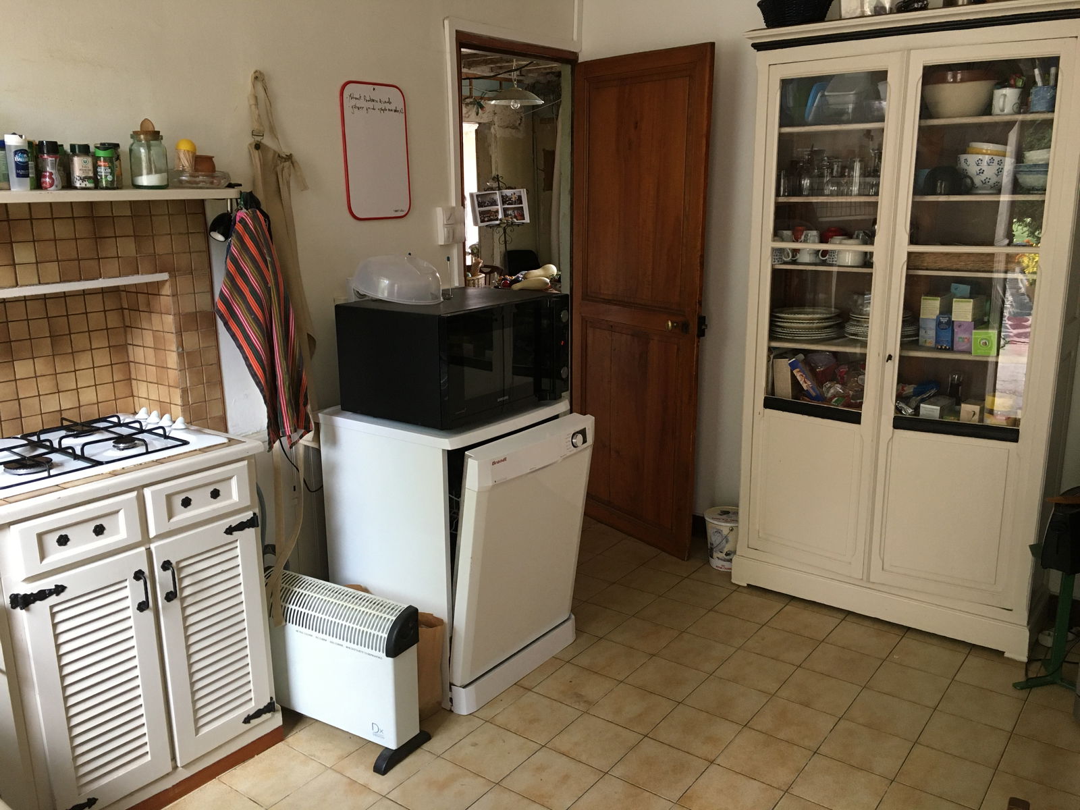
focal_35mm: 29
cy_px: 405
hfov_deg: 61.7
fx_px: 905
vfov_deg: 48.2
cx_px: 540
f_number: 2.2
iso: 160
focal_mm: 4.15
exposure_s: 1/33
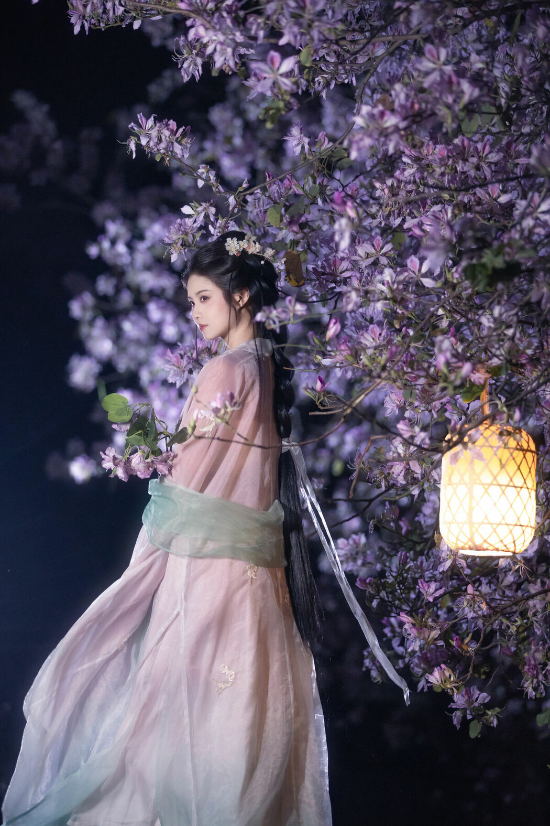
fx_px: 2750
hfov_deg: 11.4
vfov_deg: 17.1
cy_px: 413
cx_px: 275
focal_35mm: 120
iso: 2500
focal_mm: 120
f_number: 2.8
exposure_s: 1/250
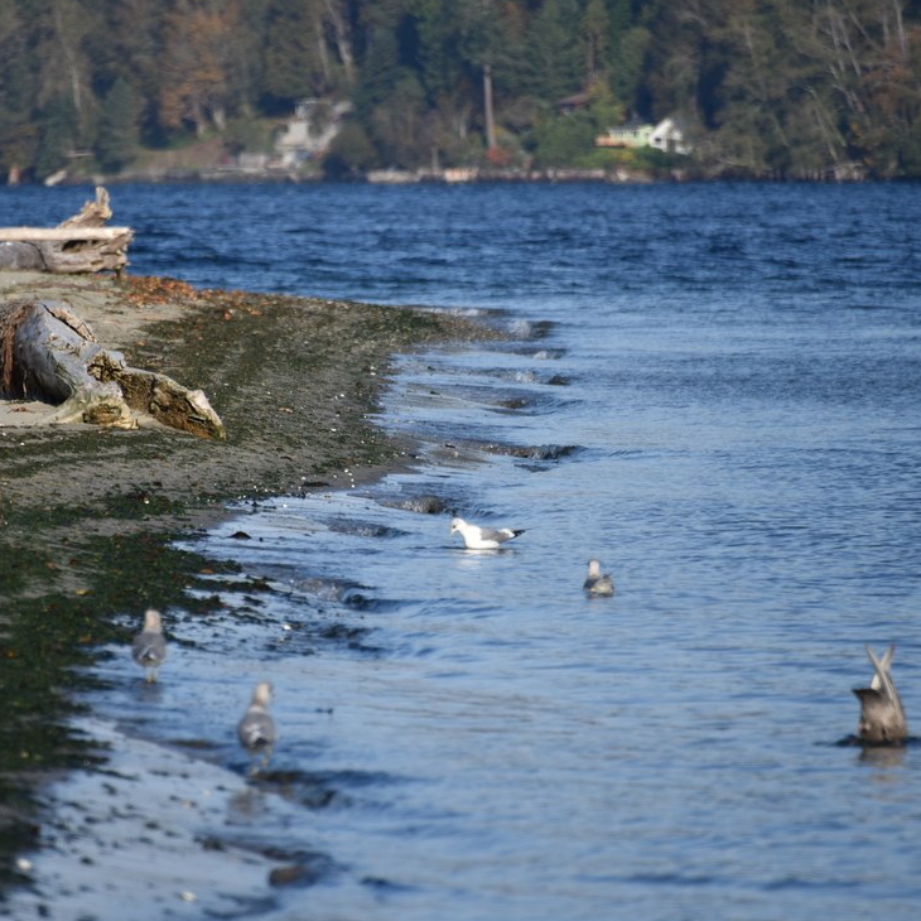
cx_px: 338
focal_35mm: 447
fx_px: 13455
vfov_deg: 3.9
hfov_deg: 3.9
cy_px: 460
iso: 140
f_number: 5.6
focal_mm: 300
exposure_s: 1/640
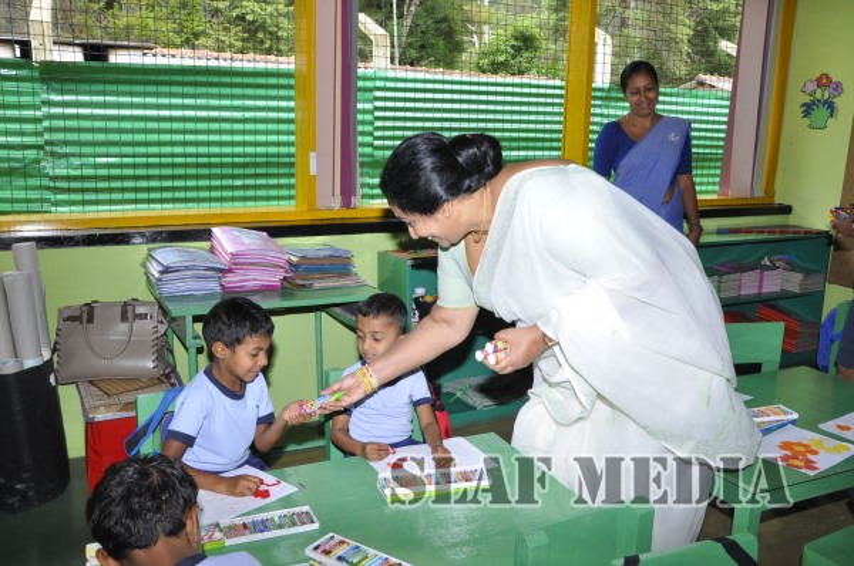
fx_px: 746
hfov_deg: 59.6
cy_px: 283
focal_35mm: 32
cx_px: 427
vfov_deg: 41.6
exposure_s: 1/100
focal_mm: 21
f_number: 9
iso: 500
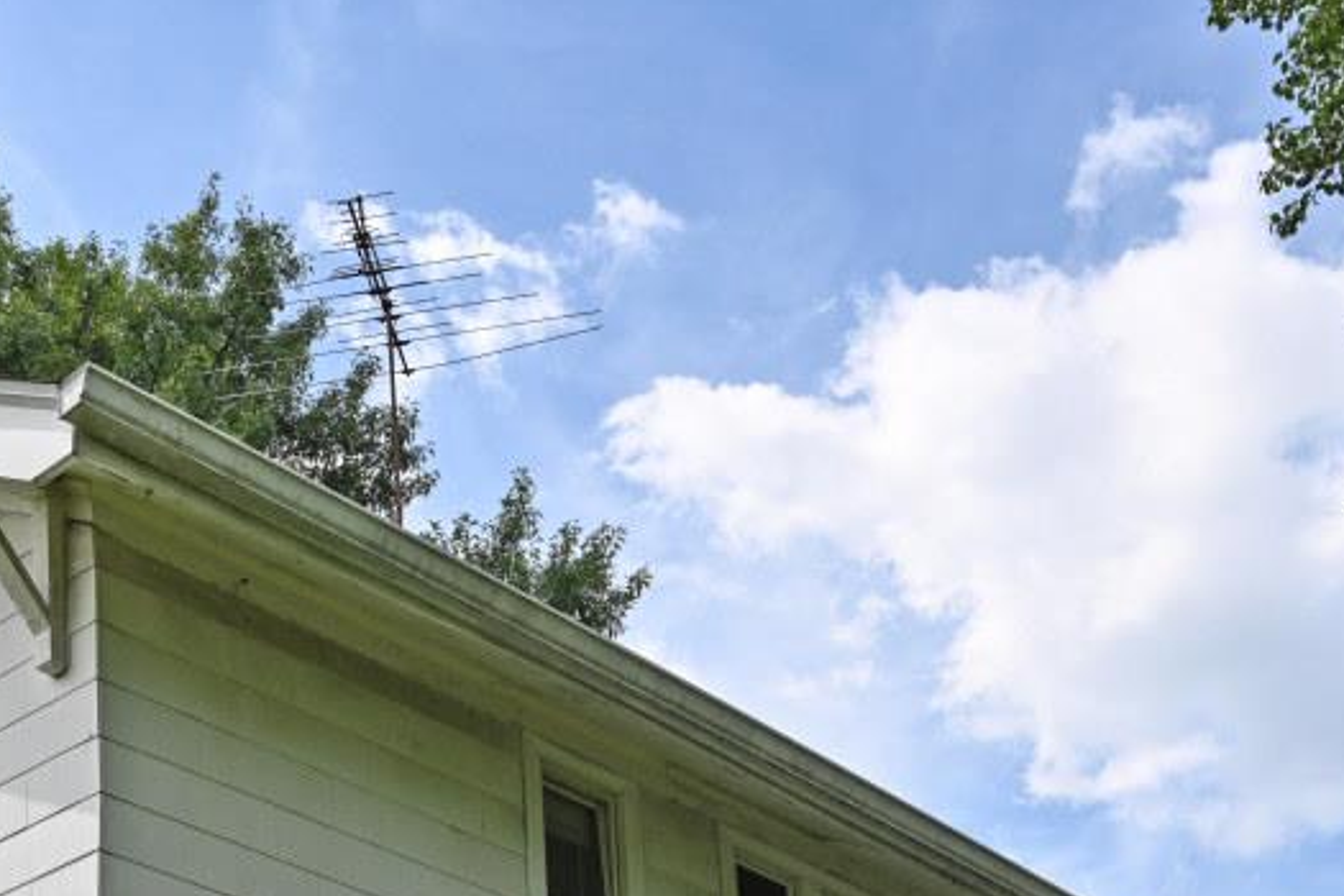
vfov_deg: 19.7
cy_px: 1265
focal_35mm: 61
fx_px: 2293
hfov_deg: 31.5
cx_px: 210
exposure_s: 1/400
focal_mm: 21.5
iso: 100
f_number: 7.1
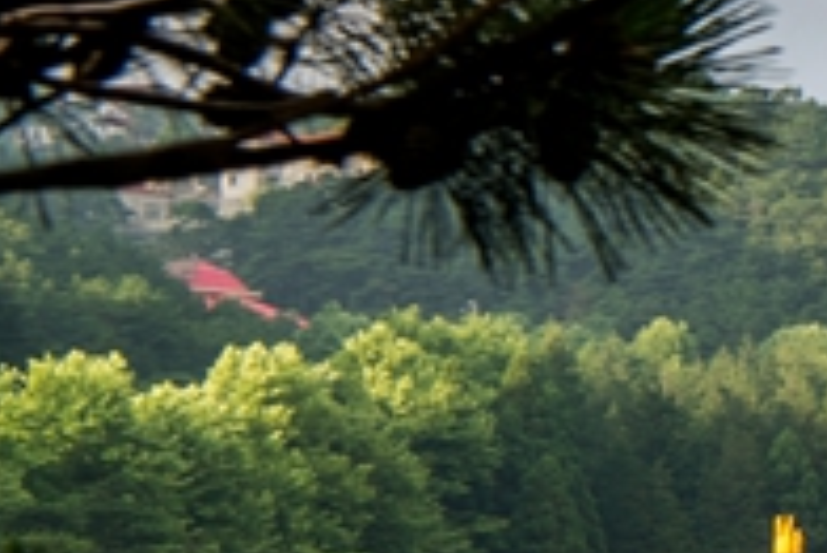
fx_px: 5816
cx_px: 2097
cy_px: 87
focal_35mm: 253
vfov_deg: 5.4
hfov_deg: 7.5
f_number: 13
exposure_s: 1/80
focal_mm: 46
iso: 125
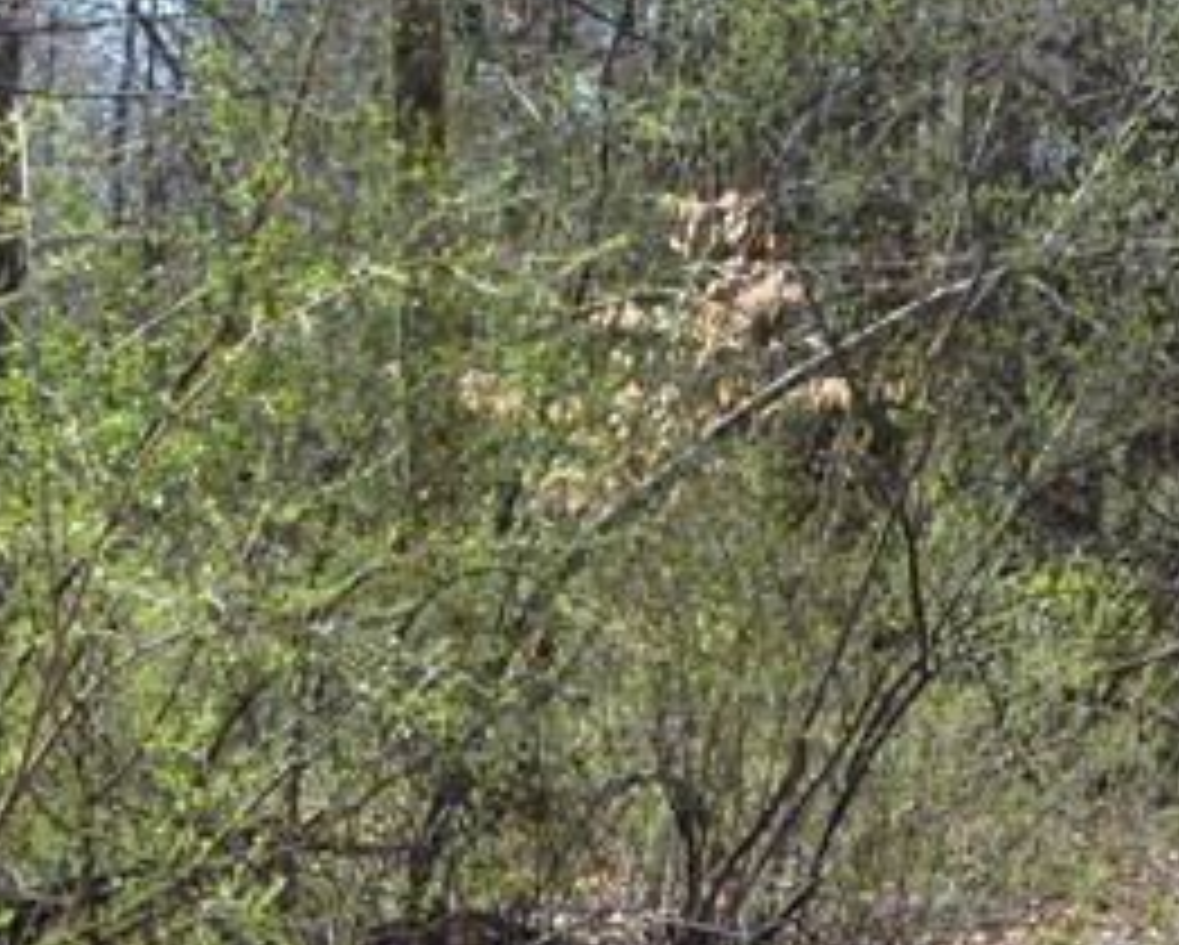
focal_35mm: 105
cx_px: 934
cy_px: 416
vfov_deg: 14.7
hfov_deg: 18.1
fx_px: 3667
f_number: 8
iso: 200
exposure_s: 1/250
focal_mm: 18
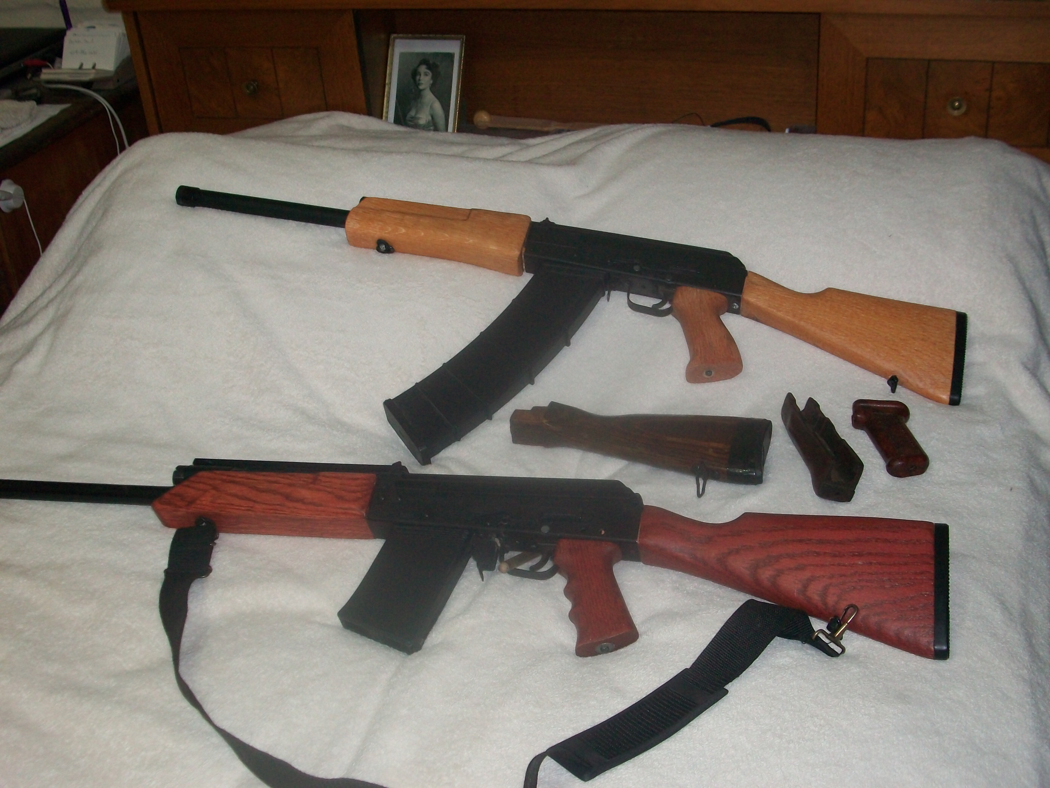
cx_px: 525
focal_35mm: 42
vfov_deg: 34.3
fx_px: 1274
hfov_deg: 44.8
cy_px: 394
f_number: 3.2
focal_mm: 7.1
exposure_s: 1/60
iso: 120
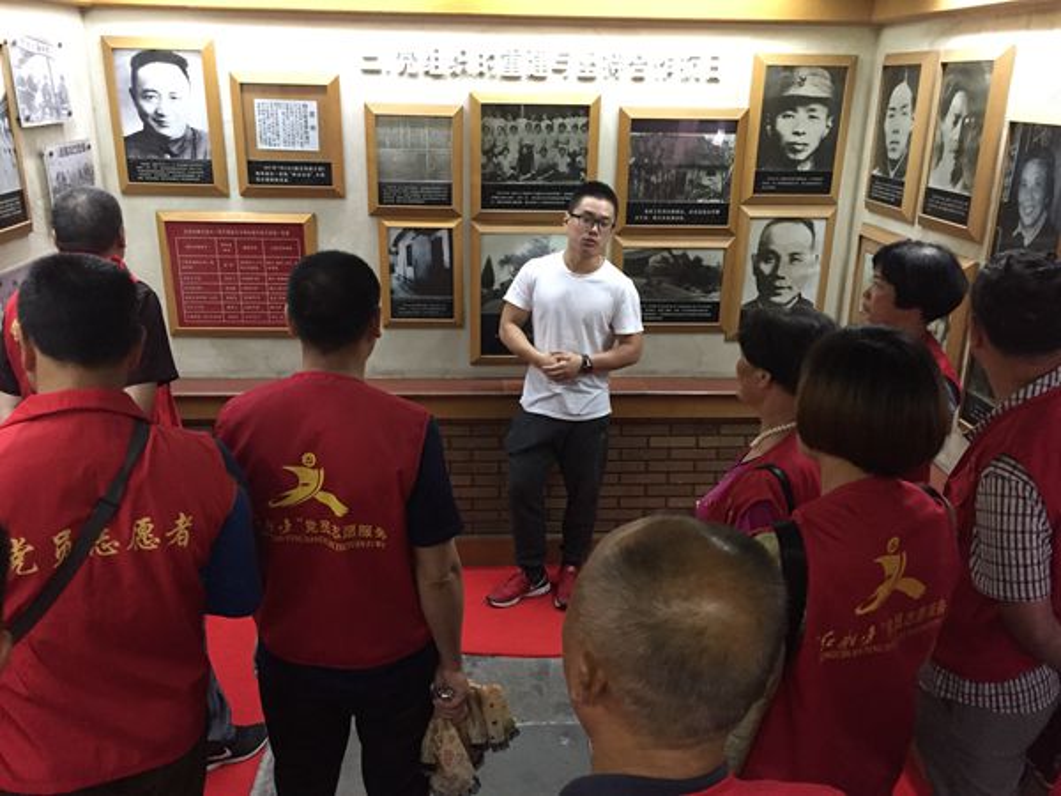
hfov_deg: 61.7
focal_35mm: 29
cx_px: 530
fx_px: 889
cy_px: 398
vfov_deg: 48.2
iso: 250
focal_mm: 4.15
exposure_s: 1/20
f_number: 2.2
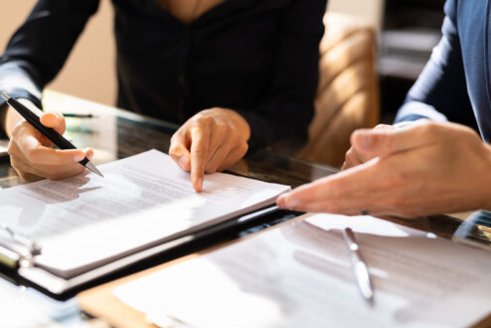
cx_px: 209
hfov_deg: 34.4
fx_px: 791
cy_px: 176
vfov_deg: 23.4
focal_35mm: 58
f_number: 1.8
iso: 80
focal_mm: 50
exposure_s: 1/200
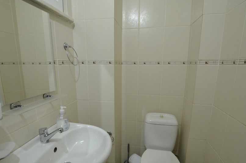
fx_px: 130
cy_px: 96
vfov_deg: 63.8
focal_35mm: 19
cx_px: 112
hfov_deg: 86.8
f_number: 4
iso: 640
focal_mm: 10
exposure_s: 1/60
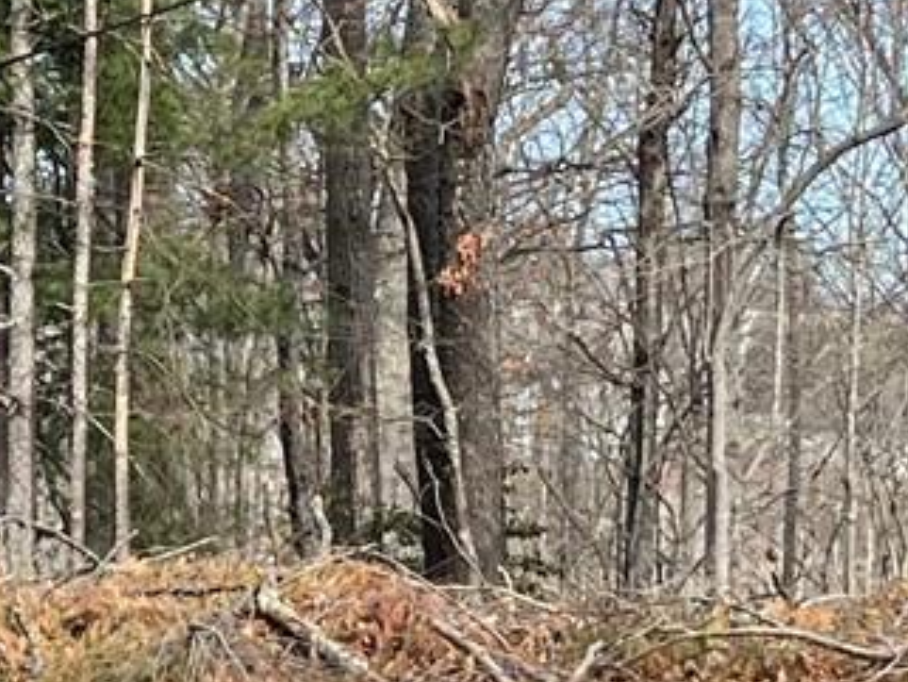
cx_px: 141
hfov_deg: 11.8
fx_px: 4356
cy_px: 371
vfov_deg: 8.9
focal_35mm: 166
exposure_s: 1/1698
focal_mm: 5.7
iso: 50
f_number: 1.5
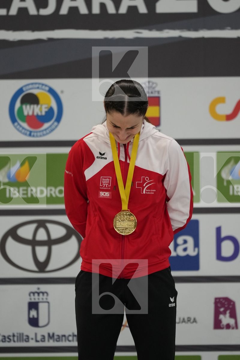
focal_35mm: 300
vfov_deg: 6.9
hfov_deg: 4.6
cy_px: 180
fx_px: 3000
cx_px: 120
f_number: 2.8
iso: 1600
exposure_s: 1/500
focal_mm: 200
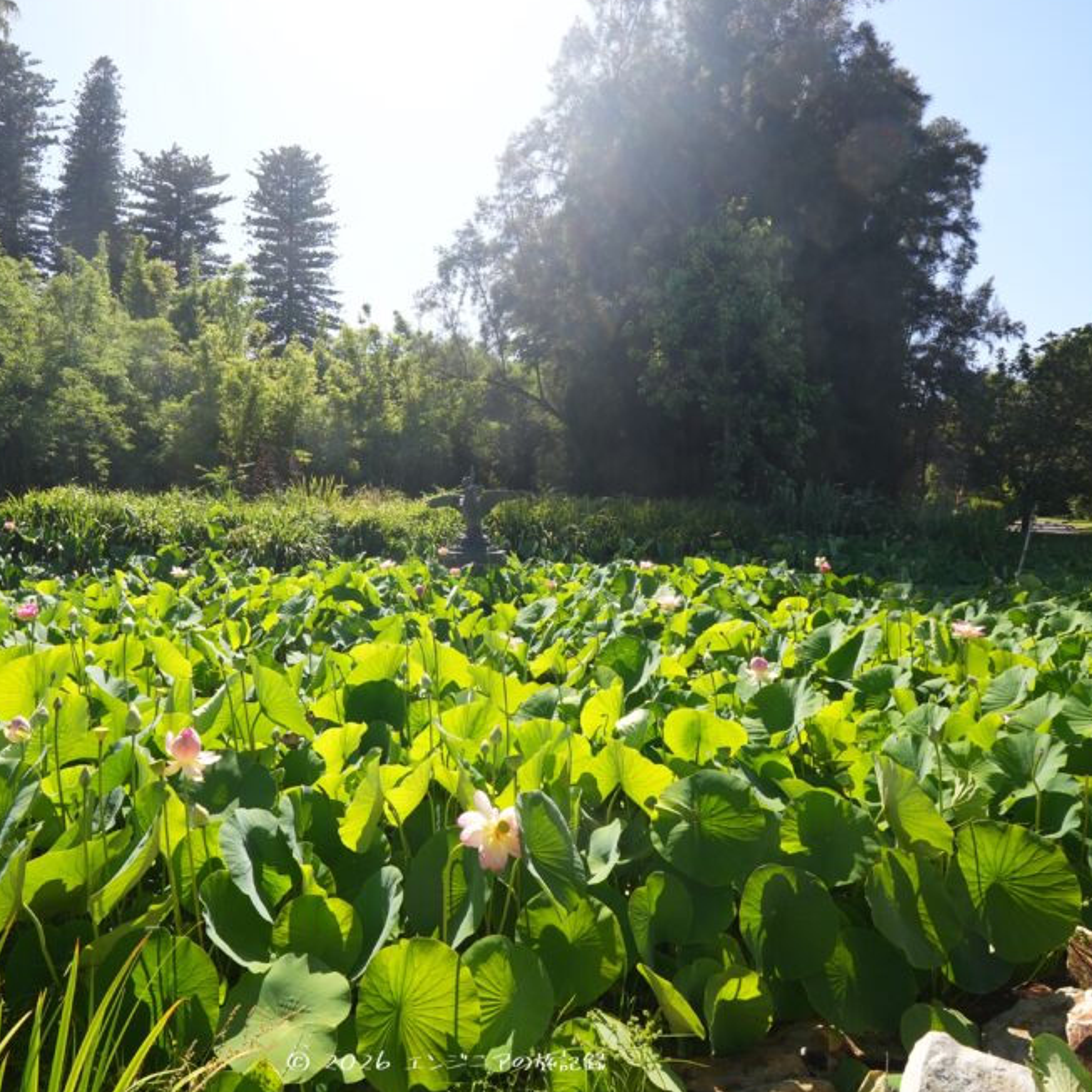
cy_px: 546
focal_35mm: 20
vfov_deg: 74.8
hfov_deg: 74.1
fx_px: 714
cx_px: 446
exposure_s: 1/100
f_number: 8
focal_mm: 10
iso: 320
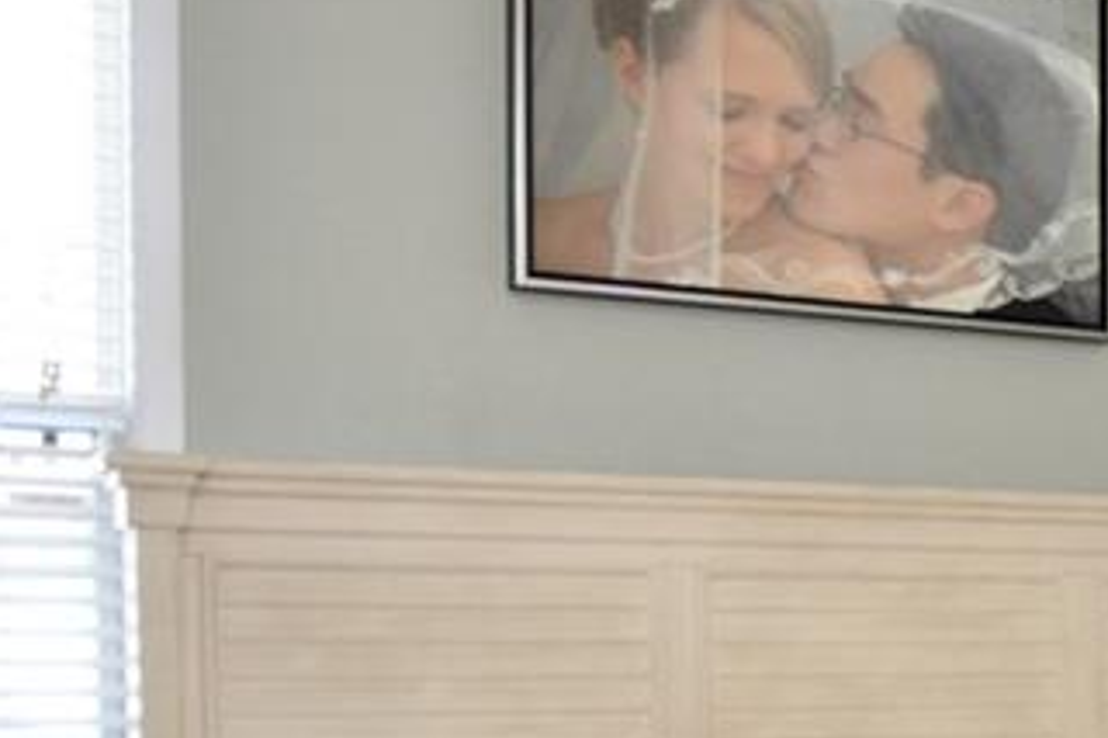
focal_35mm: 75
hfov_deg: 18.7
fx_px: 2307
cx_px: 2143
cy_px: 714
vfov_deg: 17.8
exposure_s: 1/60
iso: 220
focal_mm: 10
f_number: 4
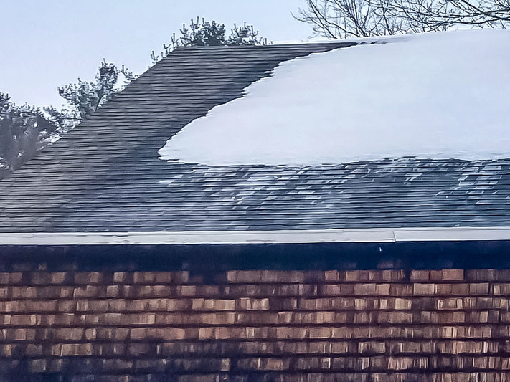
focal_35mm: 121
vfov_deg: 12.2
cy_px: 311
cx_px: 869
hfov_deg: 14.6
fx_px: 1782
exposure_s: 1/750
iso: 20
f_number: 1.8
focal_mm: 3.99
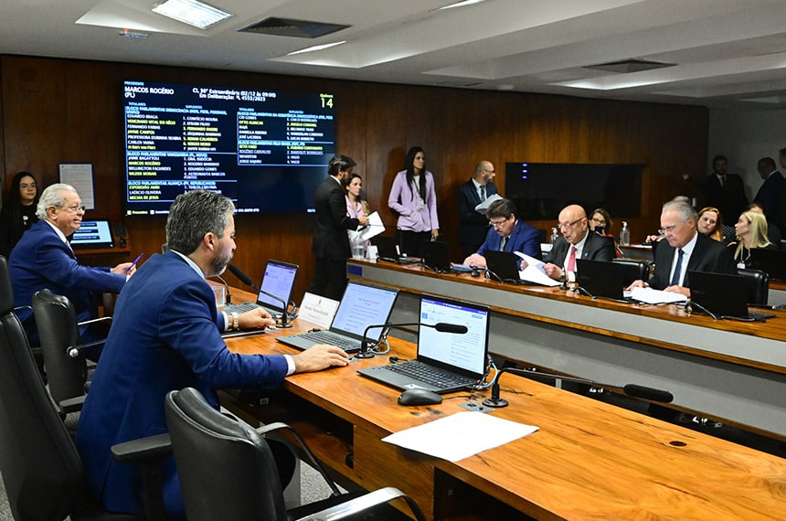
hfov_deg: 53.2
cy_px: 260
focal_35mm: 36
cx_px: 393
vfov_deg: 36.7
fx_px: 785
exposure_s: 1/160
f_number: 5
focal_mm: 24
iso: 5000
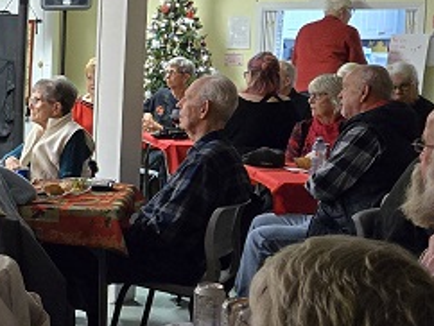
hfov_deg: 19.3
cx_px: -104
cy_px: 143
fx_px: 1192
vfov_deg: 15.6
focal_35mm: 95
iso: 800
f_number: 1.8
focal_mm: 5.4
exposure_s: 1/120
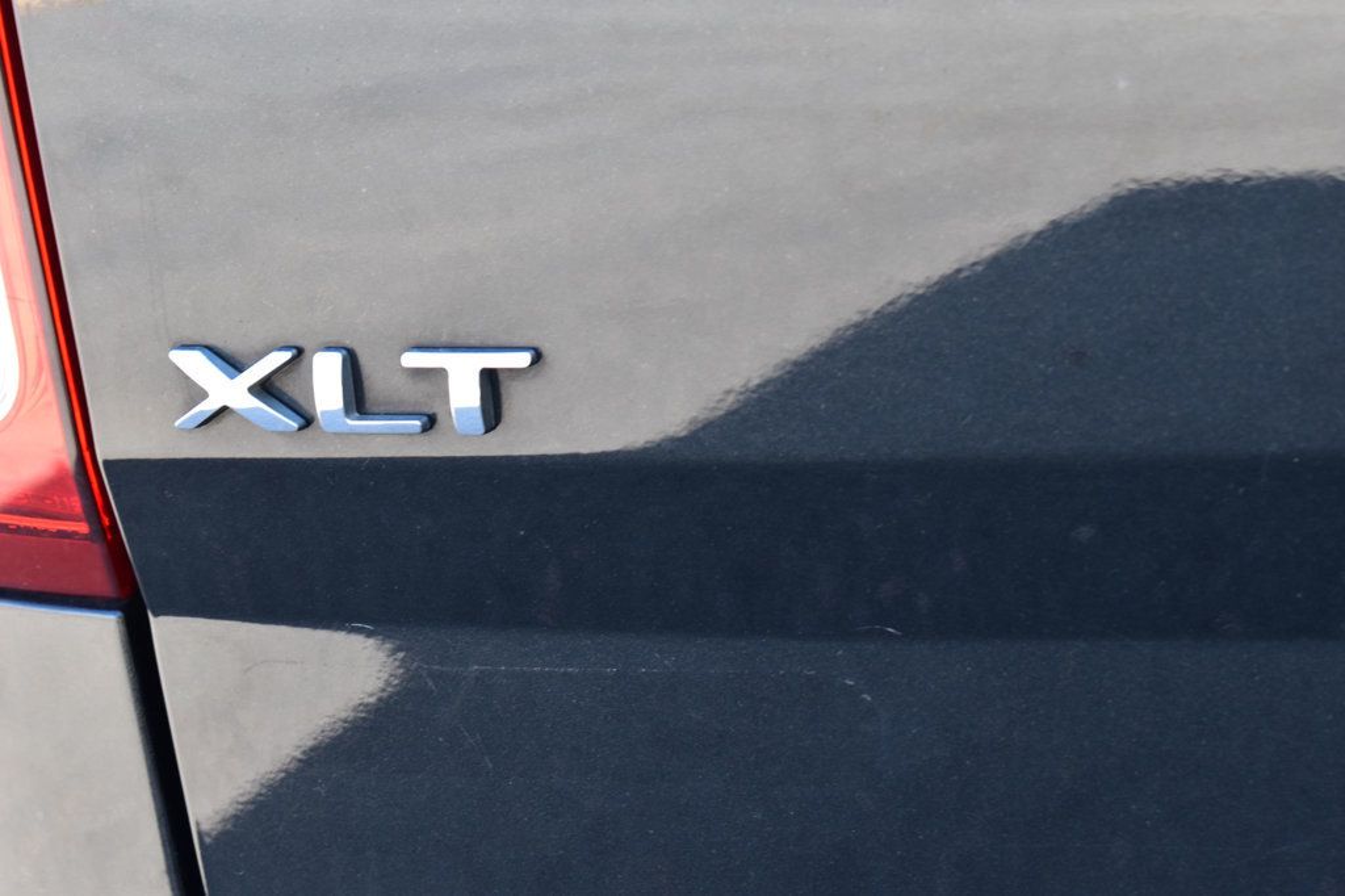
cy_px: 448
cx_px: 672
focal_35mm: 82
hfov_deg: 24.6
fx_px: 3081
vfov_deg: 16.5
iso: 400
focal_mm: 55
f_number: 8
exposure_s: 1/50
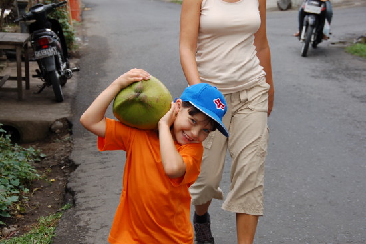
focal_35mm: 75
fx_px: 762
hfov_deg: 27.0
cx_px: 183
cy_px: 122
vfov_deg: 18.2
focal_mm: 50
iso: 200
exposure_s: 1/160
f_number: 6.3
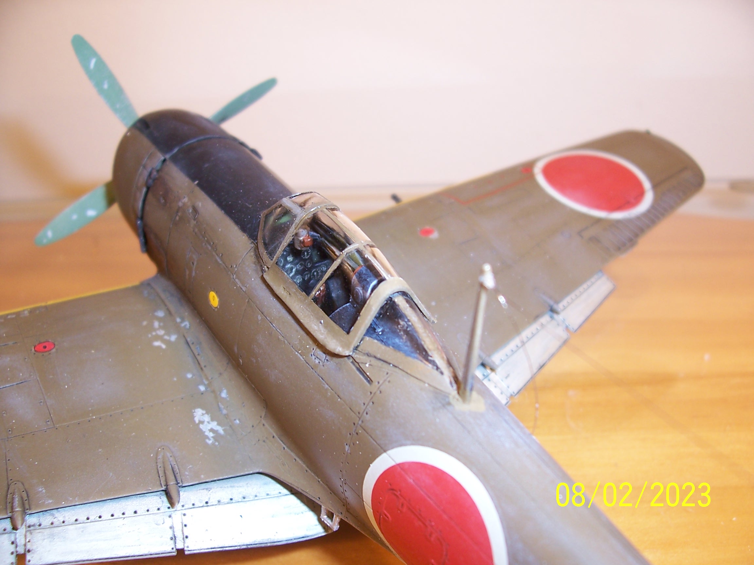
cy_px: 282
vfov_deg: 41.8
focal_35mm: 34
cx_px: 377
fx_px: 741
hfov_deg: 54.0
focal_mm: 5.6
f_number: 2.7
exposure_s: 1/60
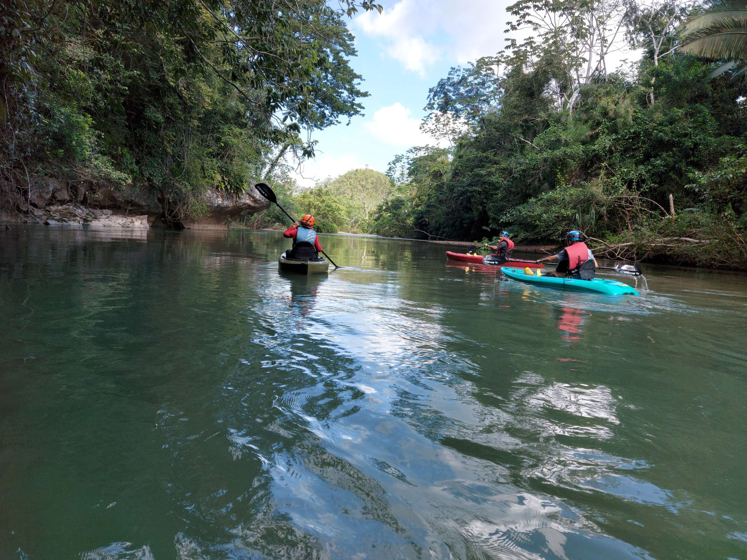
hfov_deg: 71.6
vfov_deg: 56.8
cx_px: 374
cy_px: 280
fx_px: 518
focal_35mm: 24
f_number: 1.8
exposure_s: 1/381
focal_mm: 5.23
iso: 32
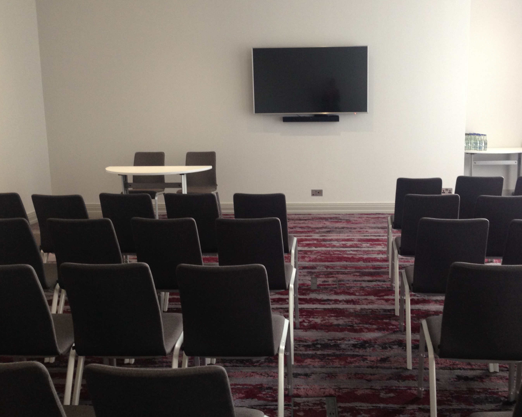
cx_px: 307
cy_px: 193
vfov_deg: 38.2
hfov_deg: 46.6
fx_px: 603
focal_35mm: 39
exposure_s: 1/20
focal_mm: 4.12
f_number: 2.4
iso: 100
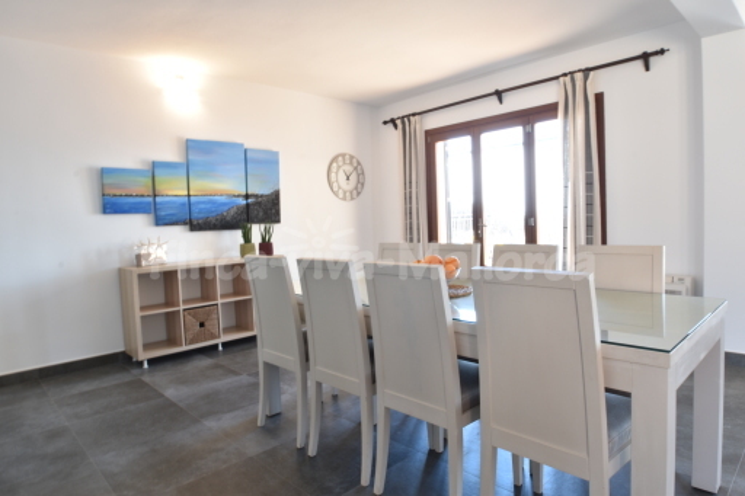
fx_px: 434
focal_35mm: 21
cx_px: 372
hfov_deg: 81.2
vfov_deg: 59.5
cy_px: 248
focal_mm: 14
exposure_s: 1
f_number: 13
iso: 100
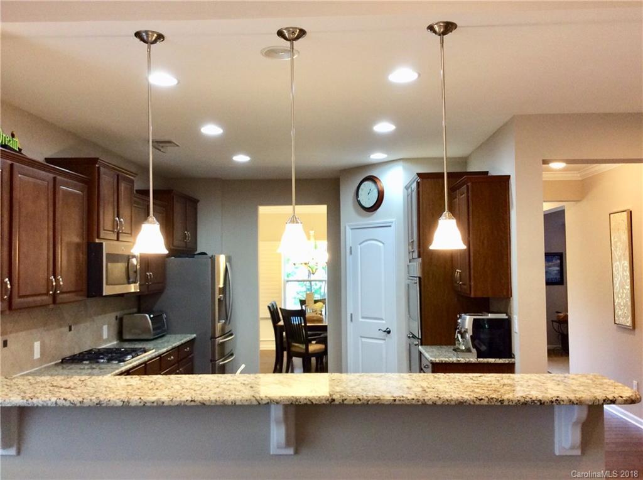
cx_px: 322
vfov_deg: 44.0
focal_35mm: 32
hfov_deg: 56.9
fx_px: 593
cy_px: 240
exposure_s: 1/24
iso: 80
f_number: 2.4
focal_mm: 3.3
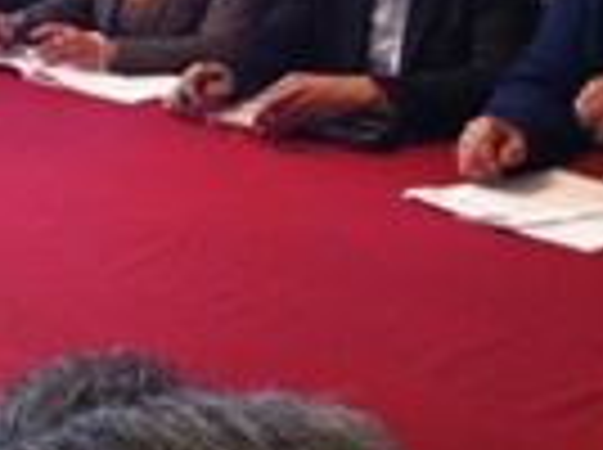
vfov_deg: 13.0
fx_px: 1878
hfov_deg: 17.5
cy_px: -194
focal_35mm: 108
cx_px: -83
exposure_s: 1/15
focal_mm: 3.85
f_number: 2.8
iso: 250
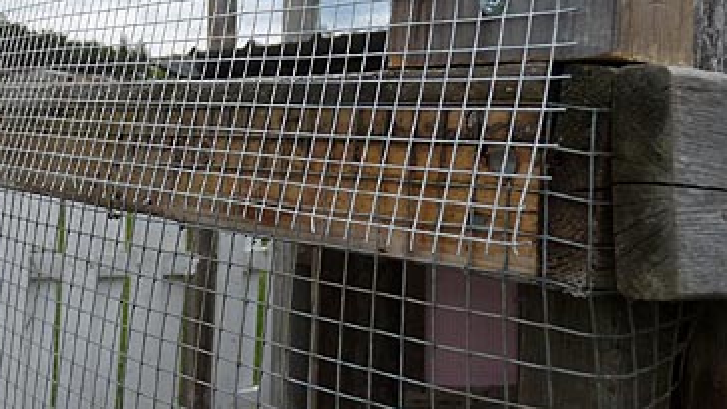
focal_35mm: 52
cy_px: 108
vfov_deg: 22.9
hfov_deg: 38.6
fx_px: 1003
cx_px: 167
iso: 100
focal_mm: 4.8
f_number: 2.8
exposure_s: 1/80
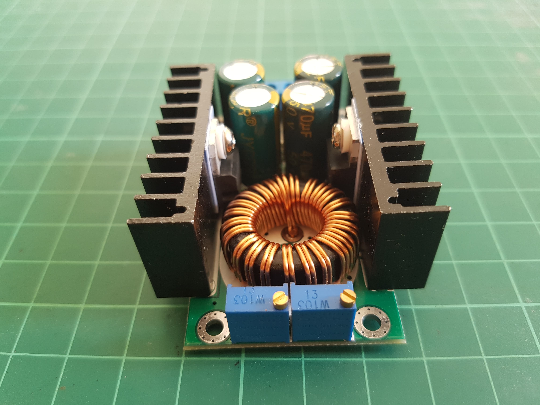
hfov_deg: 67.3
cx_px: 270
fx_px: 406
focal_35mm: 26
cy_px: 202
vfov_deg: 53.1
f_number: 1.7
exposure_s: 1/50
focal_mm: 4.2
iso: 100
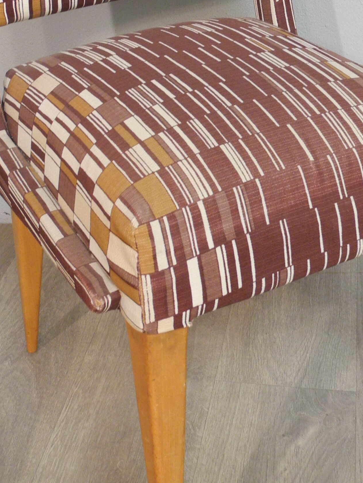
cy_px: 139
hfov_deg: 24.0
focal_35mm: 61
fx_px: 853
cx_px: 191
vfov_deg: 31.3
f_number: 2.8
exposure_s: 1/30
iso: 334
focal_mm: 6
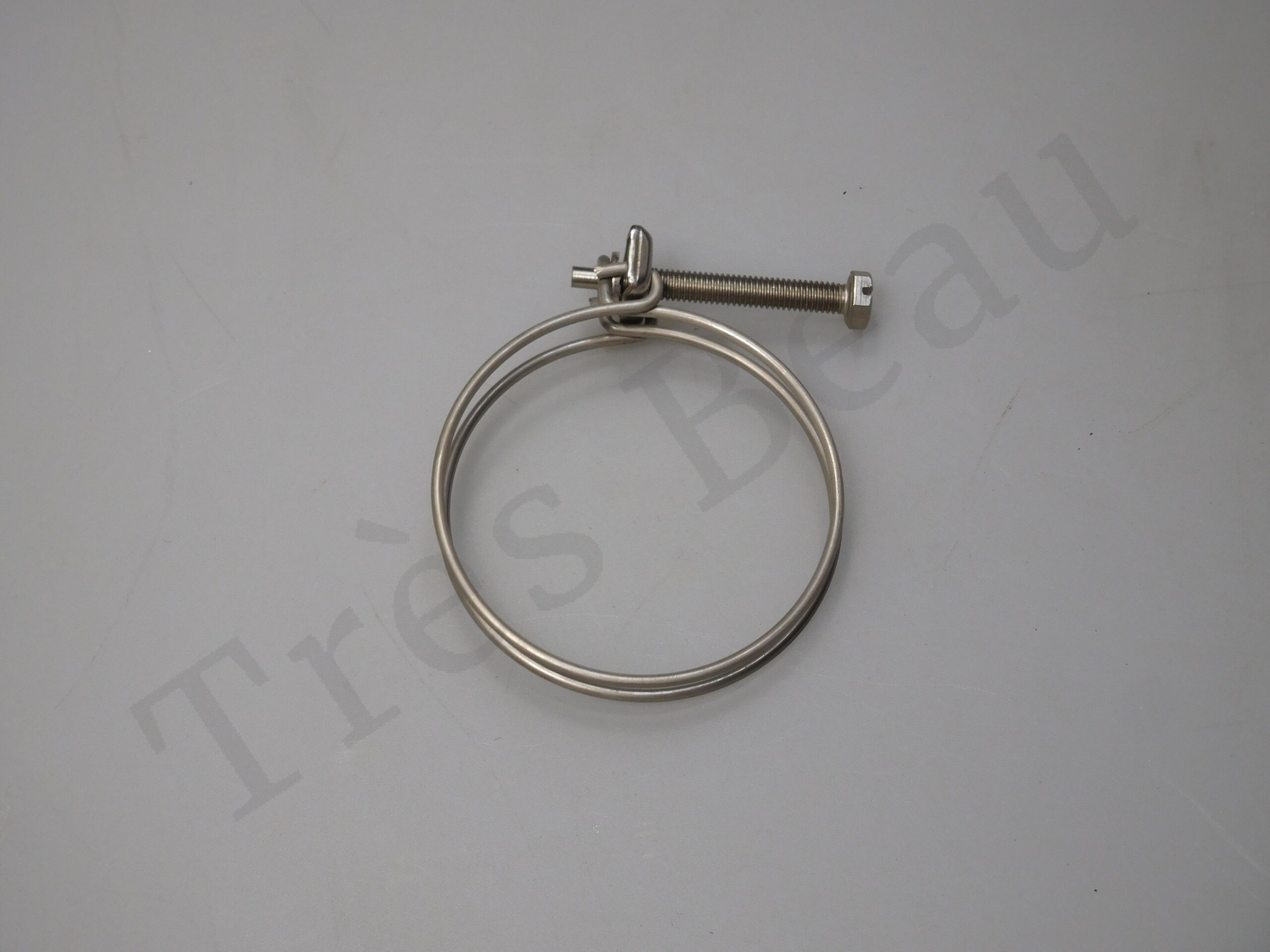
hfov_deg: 24.4
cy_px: 476
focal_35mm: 80
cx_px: 635
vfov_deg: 18.4
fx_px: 2935
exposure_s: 1/40
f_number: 4.6
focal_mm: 14.3
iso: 125
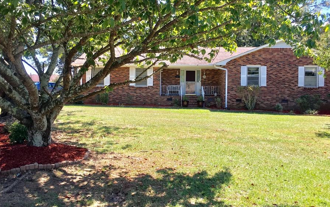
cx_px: 177
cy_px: 97
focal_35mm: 35
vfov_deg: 36.3
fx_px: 315
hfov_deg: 55.3
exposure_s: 1/392
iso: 25
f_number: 2.2
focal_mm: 4.15
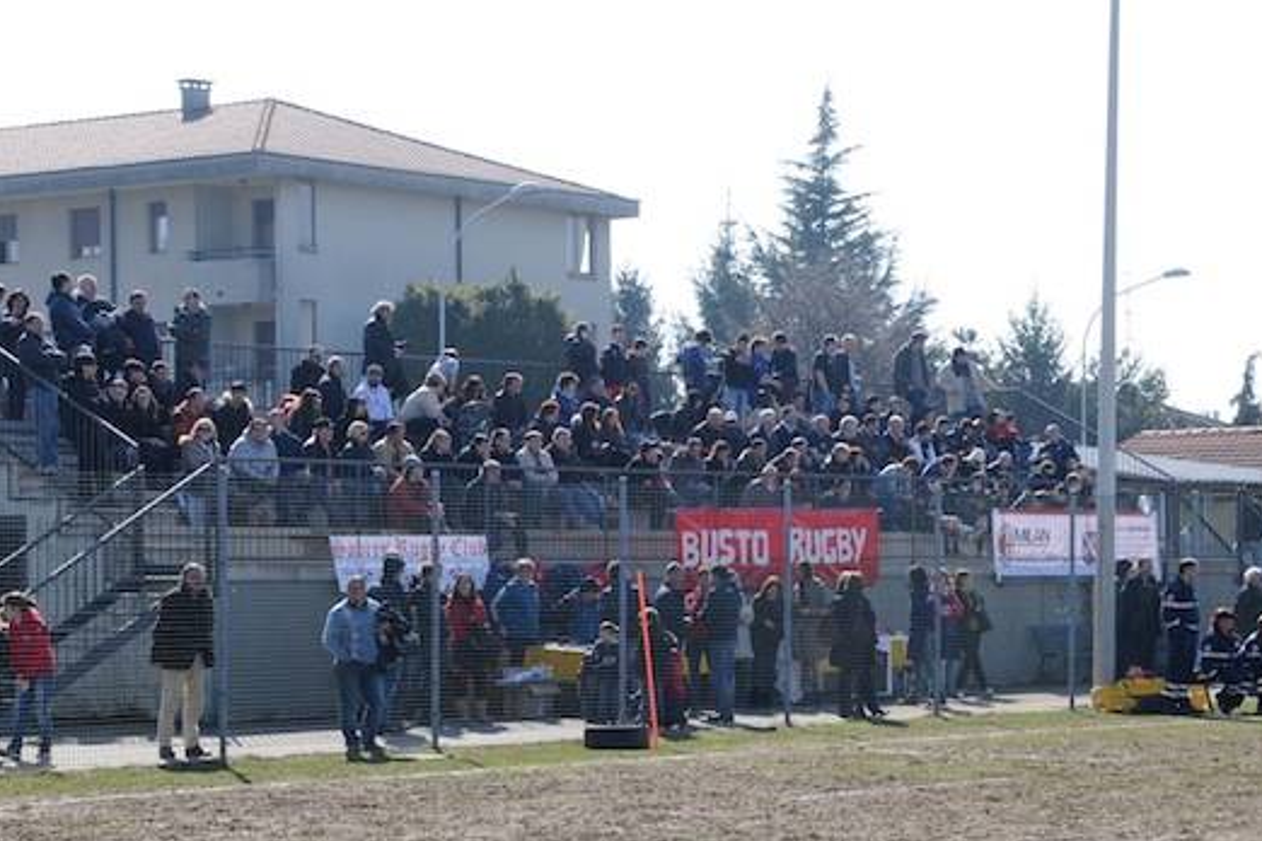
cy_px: 476
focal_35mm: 69
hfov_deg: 29.2
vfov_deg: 19.7
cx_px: 551
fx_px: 2419
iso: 400
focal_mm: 40
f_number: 8
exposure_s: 1/500
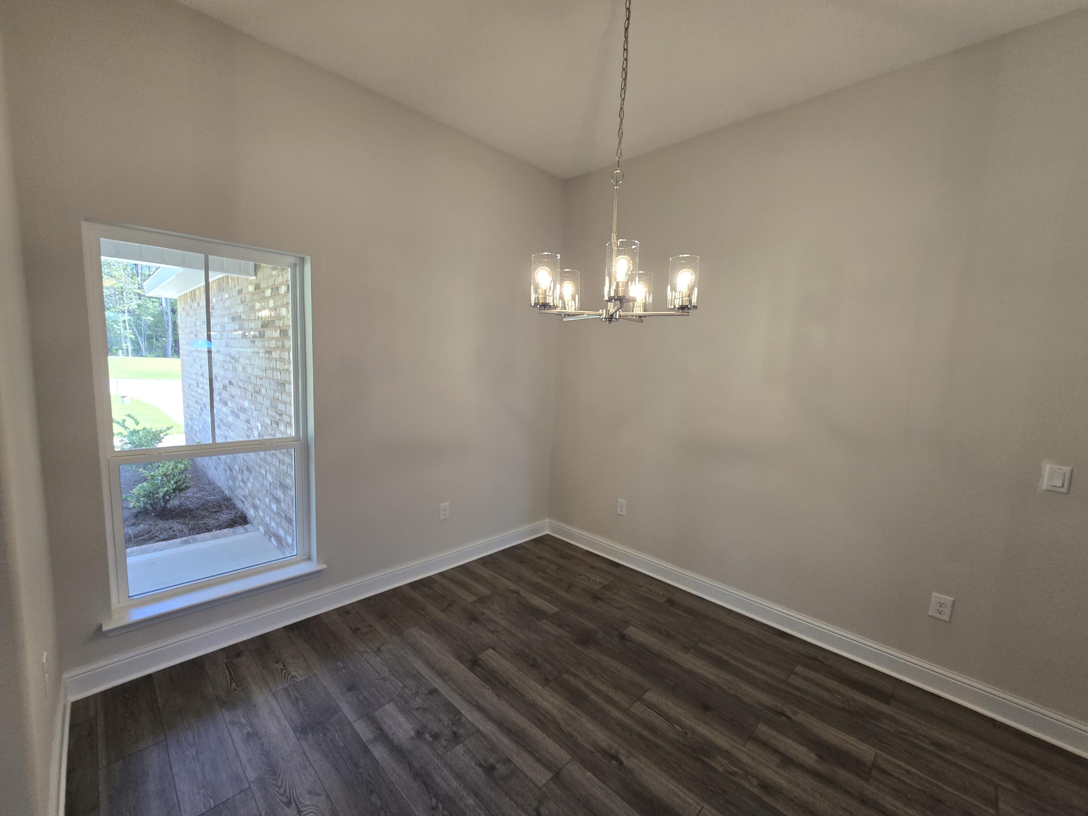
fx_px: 409
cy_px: 408
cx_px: 544
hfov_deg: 106.2
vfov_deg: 89.9
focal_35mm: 13
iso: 64
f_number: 2.2
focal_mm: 2.2
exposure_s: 1/60
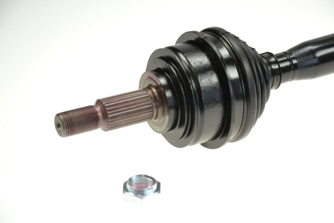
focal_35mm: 128
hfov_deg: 16.1
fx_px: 1183
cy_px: 112
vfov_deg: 10.8
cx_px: 167
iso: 1600
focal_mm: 85
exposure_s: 1/640
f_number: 6.3
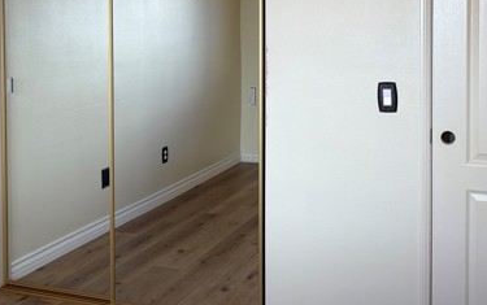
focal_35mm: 47
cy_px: 35
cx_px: 303
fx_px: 624
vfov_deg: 26.6
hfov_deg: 42.3
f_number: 1.6
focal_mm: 5.96
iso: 32
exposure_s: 1/120
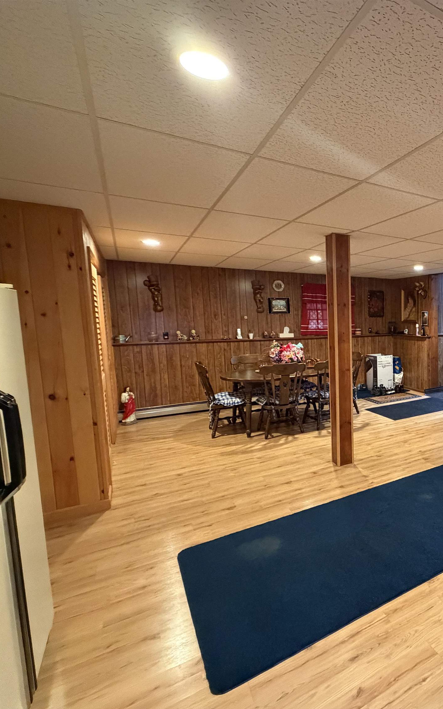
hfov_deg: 50.8
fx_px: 386
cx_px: 420
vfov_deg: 85.1
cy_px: 358
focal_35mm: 20
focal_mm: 2.22
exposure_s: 1/60
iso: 1000
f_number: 2.2
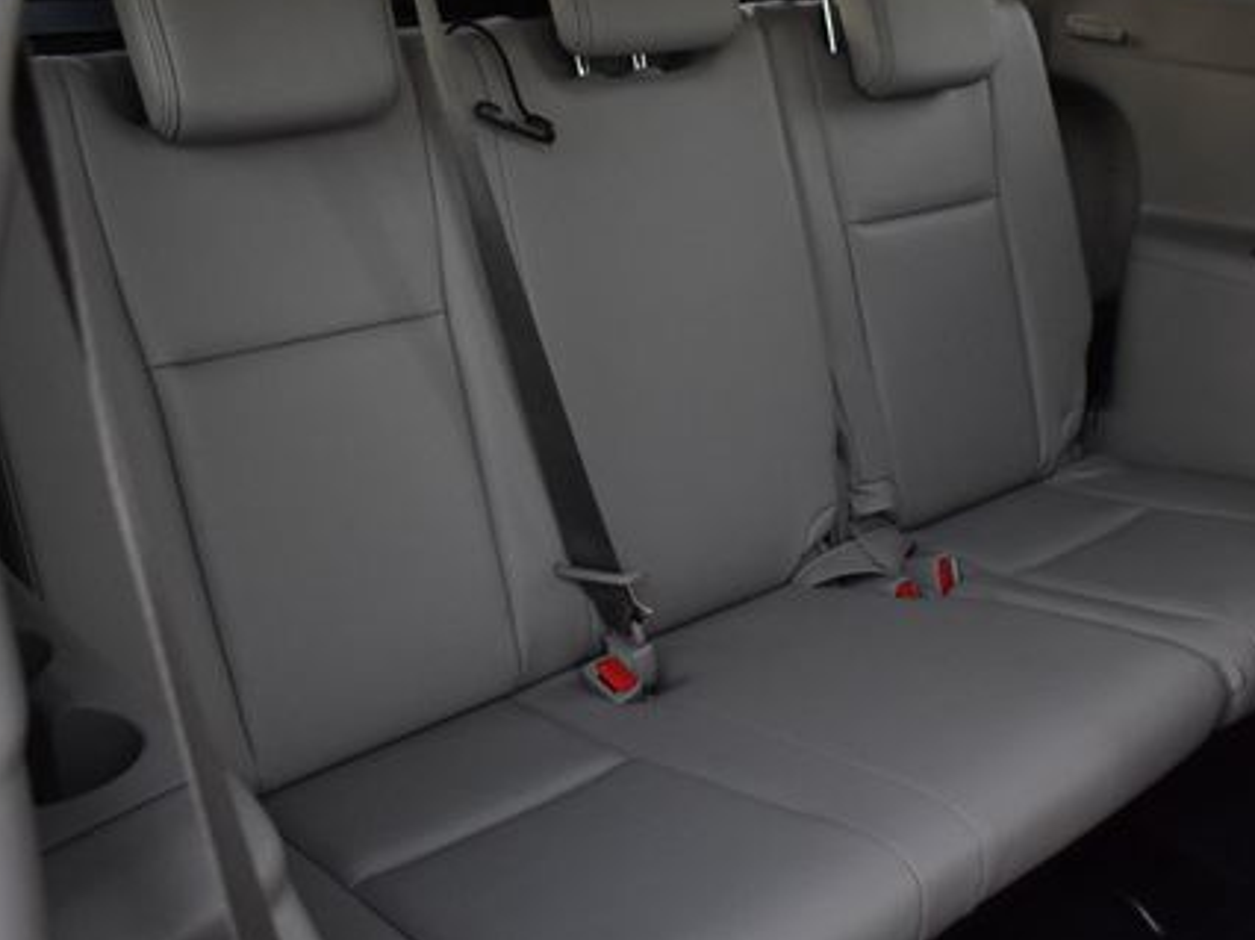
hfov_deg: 47.6
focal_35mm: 39
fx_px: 1413
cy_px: 498
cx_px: 754
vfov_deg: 36.8
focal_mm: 18
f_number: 3.5
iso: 1600
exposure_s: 1/15
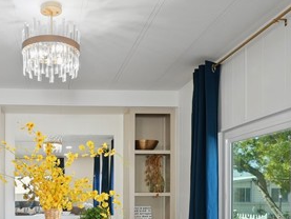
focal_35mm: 40
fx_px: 336
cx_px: 74
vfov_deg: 34.4
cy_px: 188
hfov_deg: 45.2
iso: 400
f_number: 4
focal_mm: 18
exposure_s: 1/25
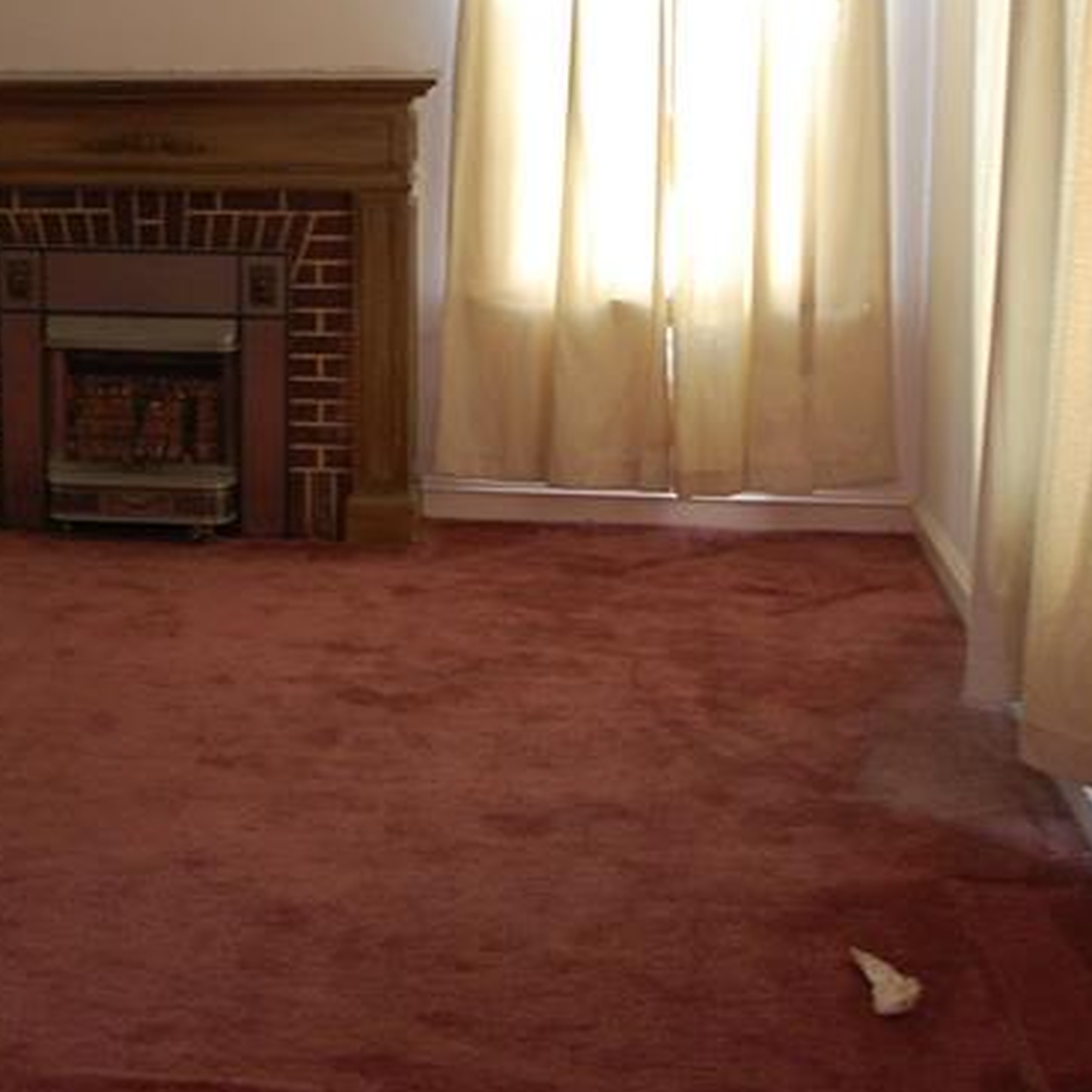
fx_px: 2284
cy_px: 315
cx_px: 170
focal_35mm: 64
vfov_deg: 26.6
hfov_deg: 26.2
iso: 800
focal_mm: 18
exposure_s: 1/20
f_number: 3.5
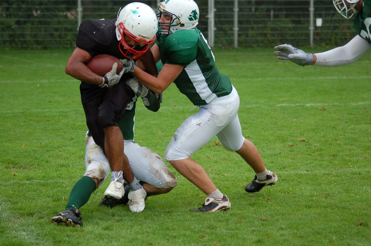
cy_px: 123
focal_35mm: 150
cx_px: 186
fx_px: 1543
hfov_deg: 13.7
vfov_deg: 9.1
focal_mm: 100
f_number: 4.2
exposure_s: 1/1000
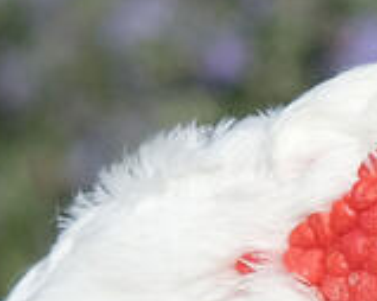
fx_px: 4750
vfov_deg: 3.6
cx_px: 453
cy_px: 329
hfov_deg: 4.5
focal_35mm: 426
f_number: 5.6
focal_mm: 80
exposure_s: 1/600
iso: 160
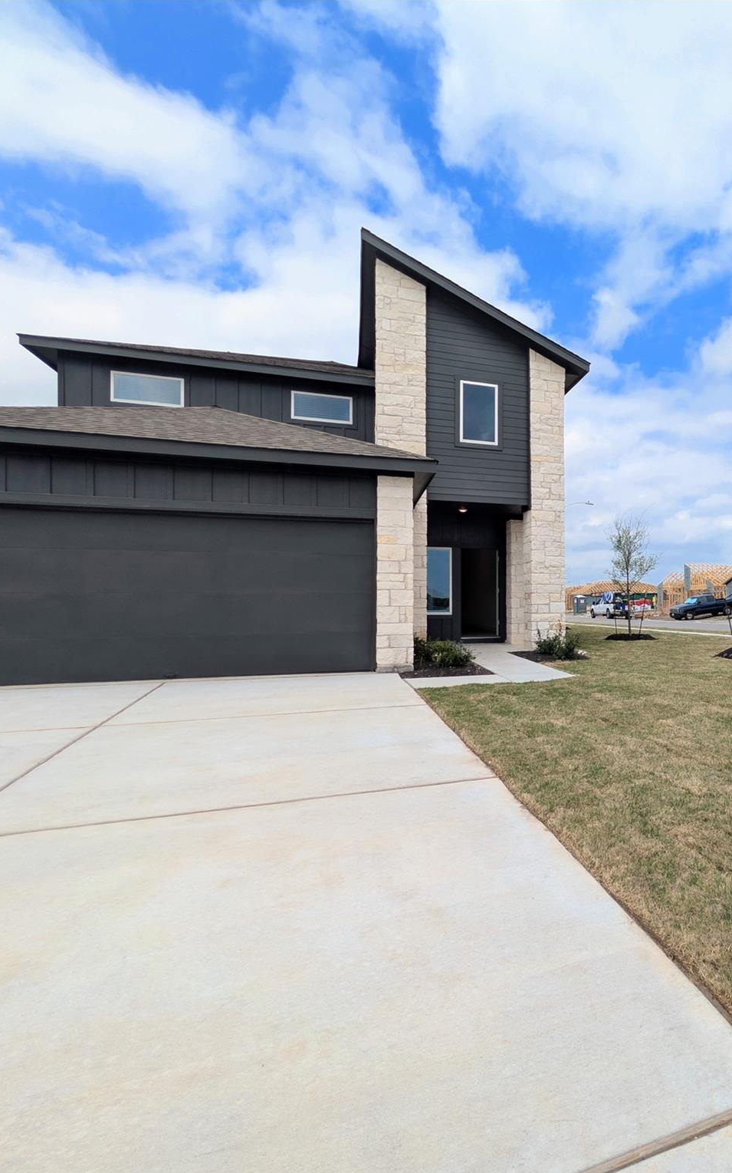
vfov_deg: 94.4
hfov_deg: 62.4
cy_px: 588
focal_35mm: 17
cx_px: 582
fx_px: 543
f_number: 1.7
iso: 48
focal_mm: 2.02
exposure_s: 1/2967
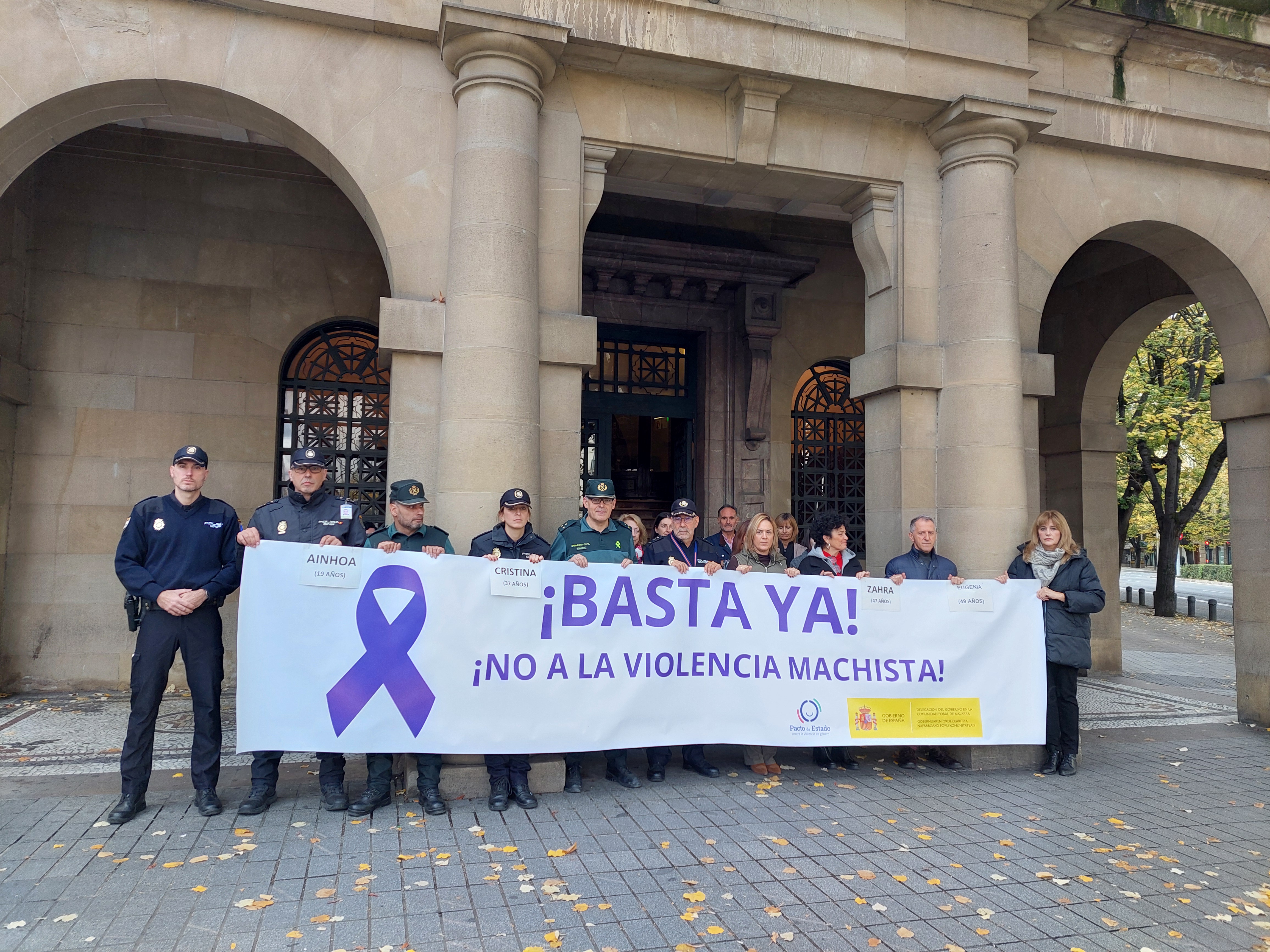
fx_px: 881
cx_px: 635
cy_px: 476
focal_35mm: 24
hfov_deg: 71.6
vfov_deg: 56.8
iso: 40
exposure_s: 1/143
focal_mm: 5.23
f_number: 1.8
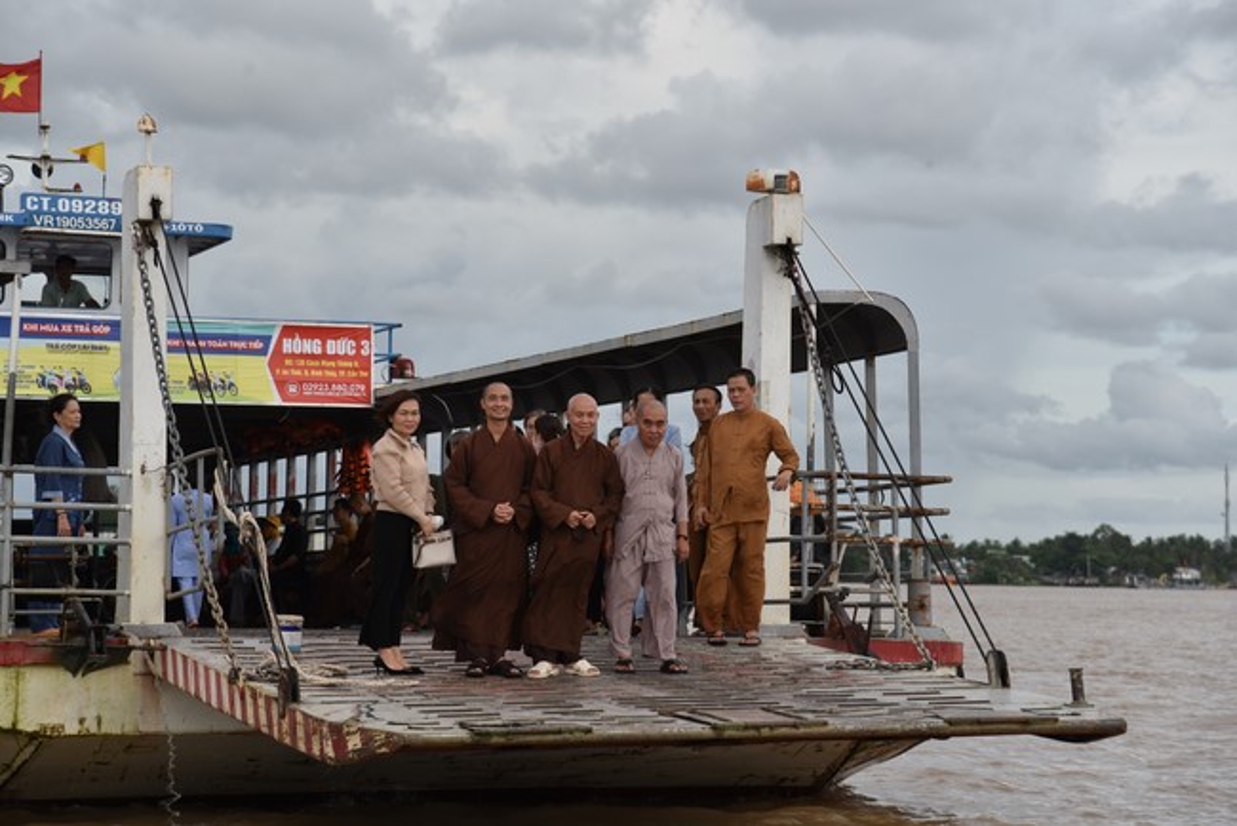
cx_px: 618
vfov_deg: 11.4
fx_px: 4125
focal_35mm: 120
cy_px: 413
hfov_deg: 17.1
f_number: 5.6
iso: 200
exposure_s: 1/500
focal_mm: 120
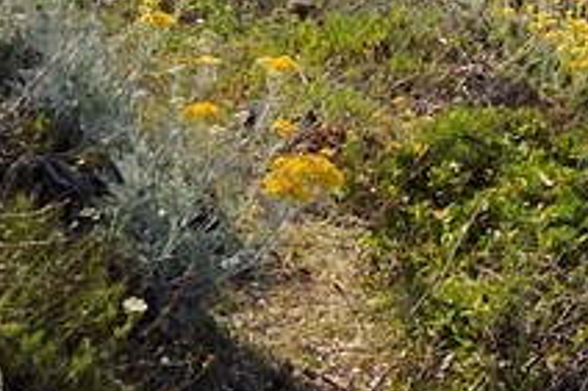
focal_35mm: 257
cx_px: 1900
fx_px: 4194
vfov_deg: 5.1
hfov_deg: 7.0
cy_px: -713
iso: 200
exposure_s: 1/640
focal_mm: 34
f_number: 9
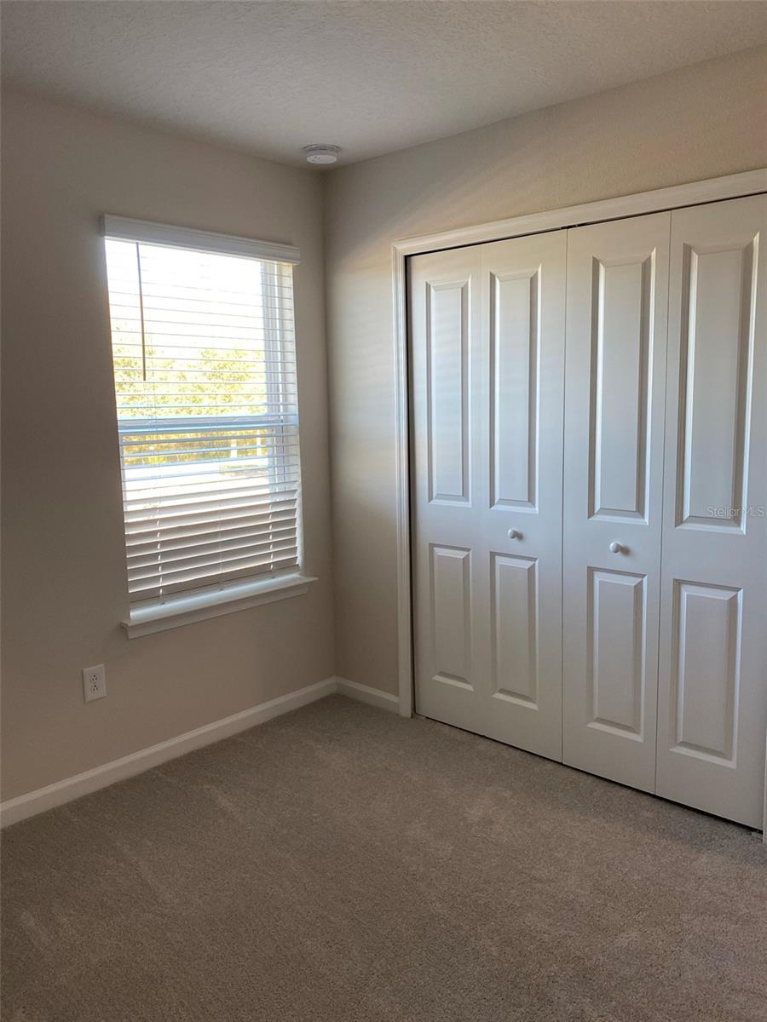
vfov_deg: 67.3
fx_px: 768
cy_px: 511
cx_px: 384
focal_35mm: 26
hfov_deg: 53.1
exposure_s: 1/120
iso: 125
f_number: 1.8
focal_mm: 4.25
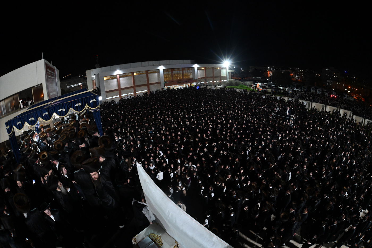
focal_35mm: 15
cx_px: 186
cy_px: 124
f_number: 5.6
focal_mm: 15
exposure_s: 1/125
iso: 5000
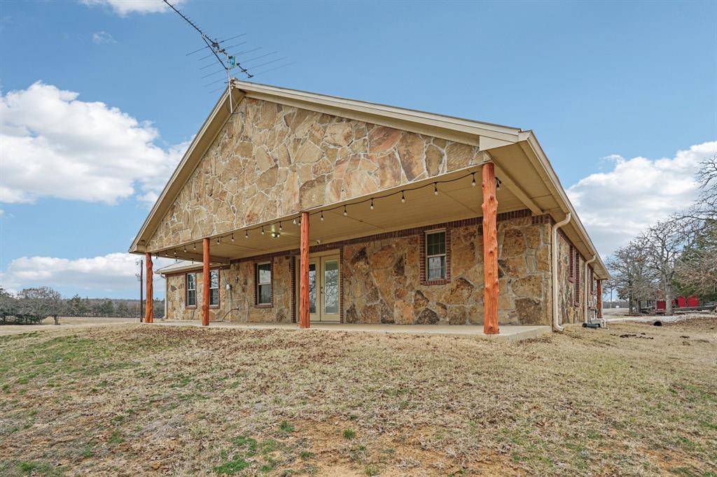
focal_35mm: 16
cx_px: 358
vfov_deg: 73.7
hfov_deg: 96.8
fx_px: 319
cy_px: 238
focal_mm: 16
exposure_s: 1/160
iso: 100
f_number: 8
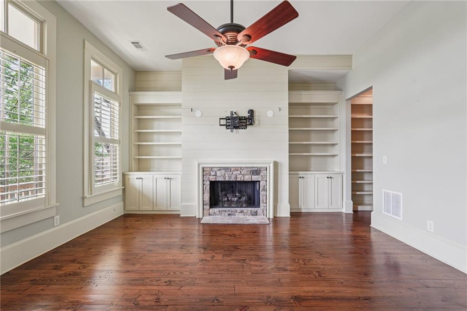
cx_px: 234
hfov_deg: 96.8
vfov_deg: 73.7
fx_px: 207
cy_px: 156
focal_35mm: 16
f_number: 8
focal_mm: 16
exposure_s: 1/30
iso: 800
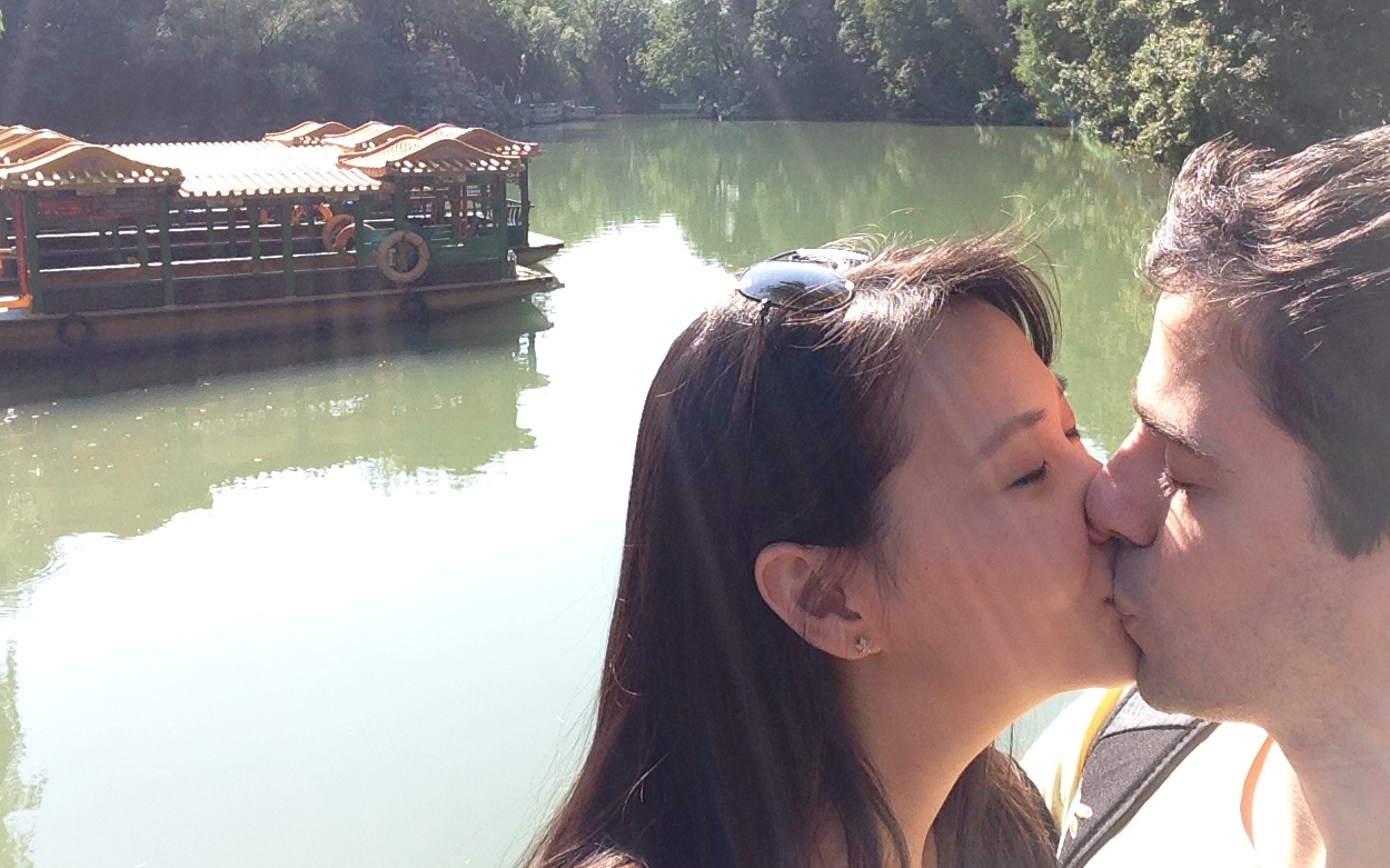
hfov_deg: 51.5
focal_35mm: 38
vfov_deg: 33.5
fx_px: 1439
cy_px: 362
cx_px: 696
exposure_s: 1/402
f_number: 2.4
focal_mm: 2.18
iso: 32
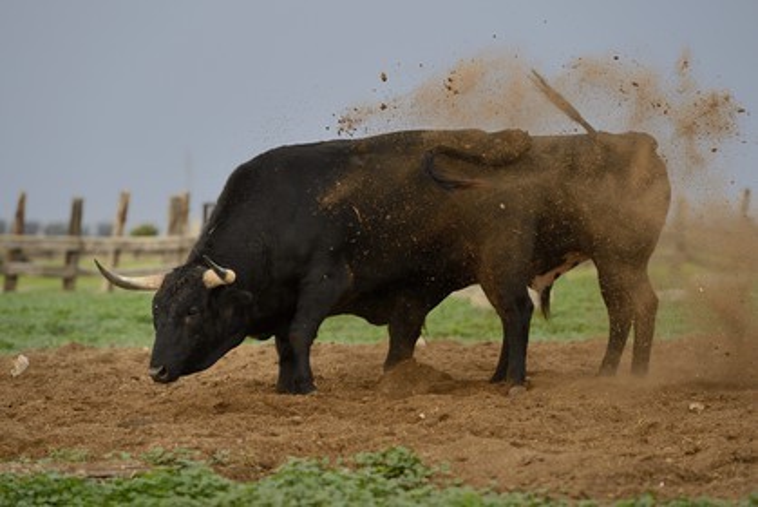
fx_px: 3582
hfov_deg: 12.1
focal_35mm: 170
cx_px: 379
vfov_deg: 8.1
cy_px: 254
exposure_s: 1/640
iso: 800
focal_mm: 170
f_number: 4.5
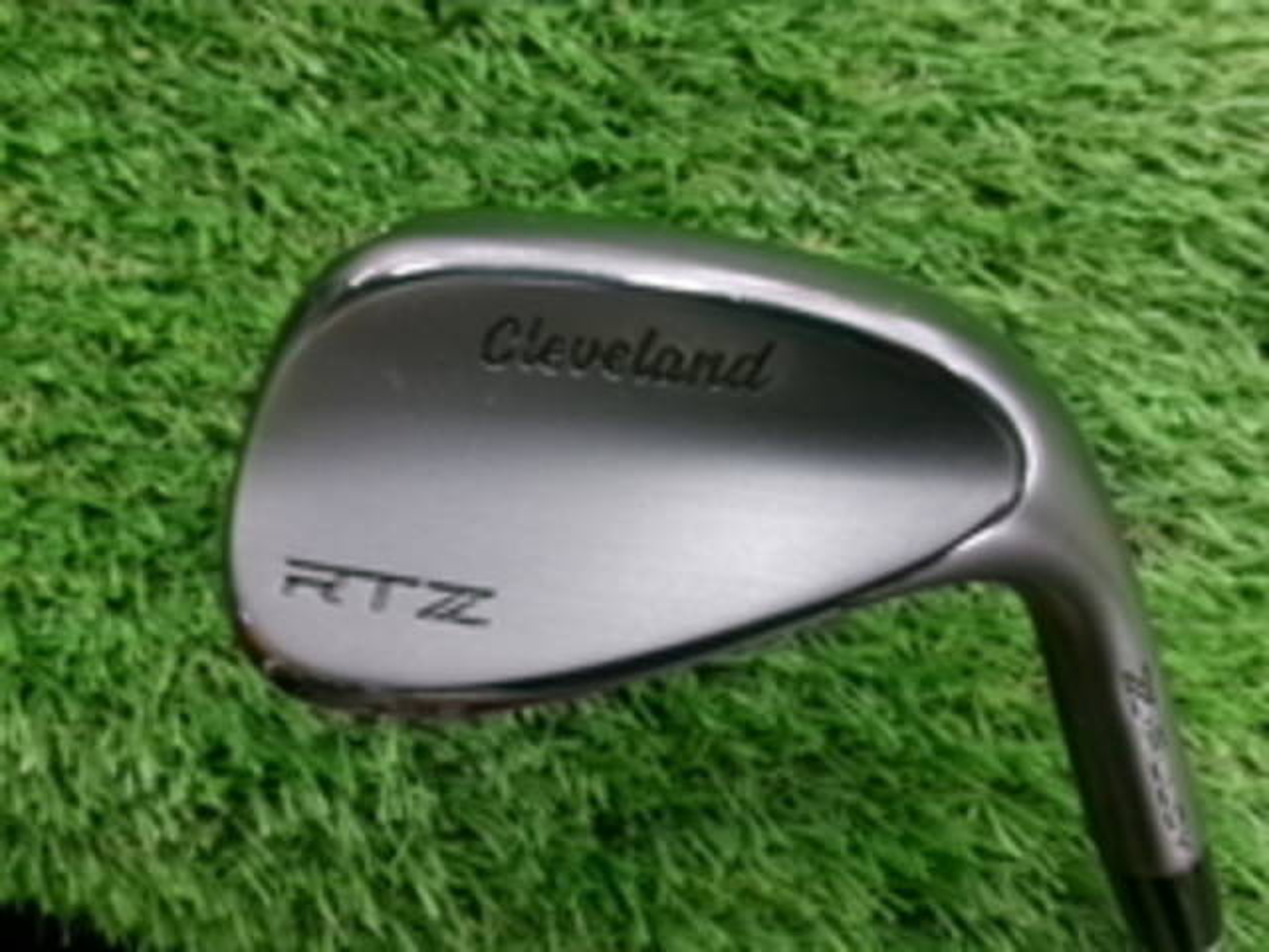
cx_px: 634
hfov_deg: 63.4
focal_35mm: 28
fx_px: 1026
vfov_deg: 49.7
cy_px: 476
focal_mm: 5.1
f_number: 3.9
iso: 800
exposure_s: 1/34
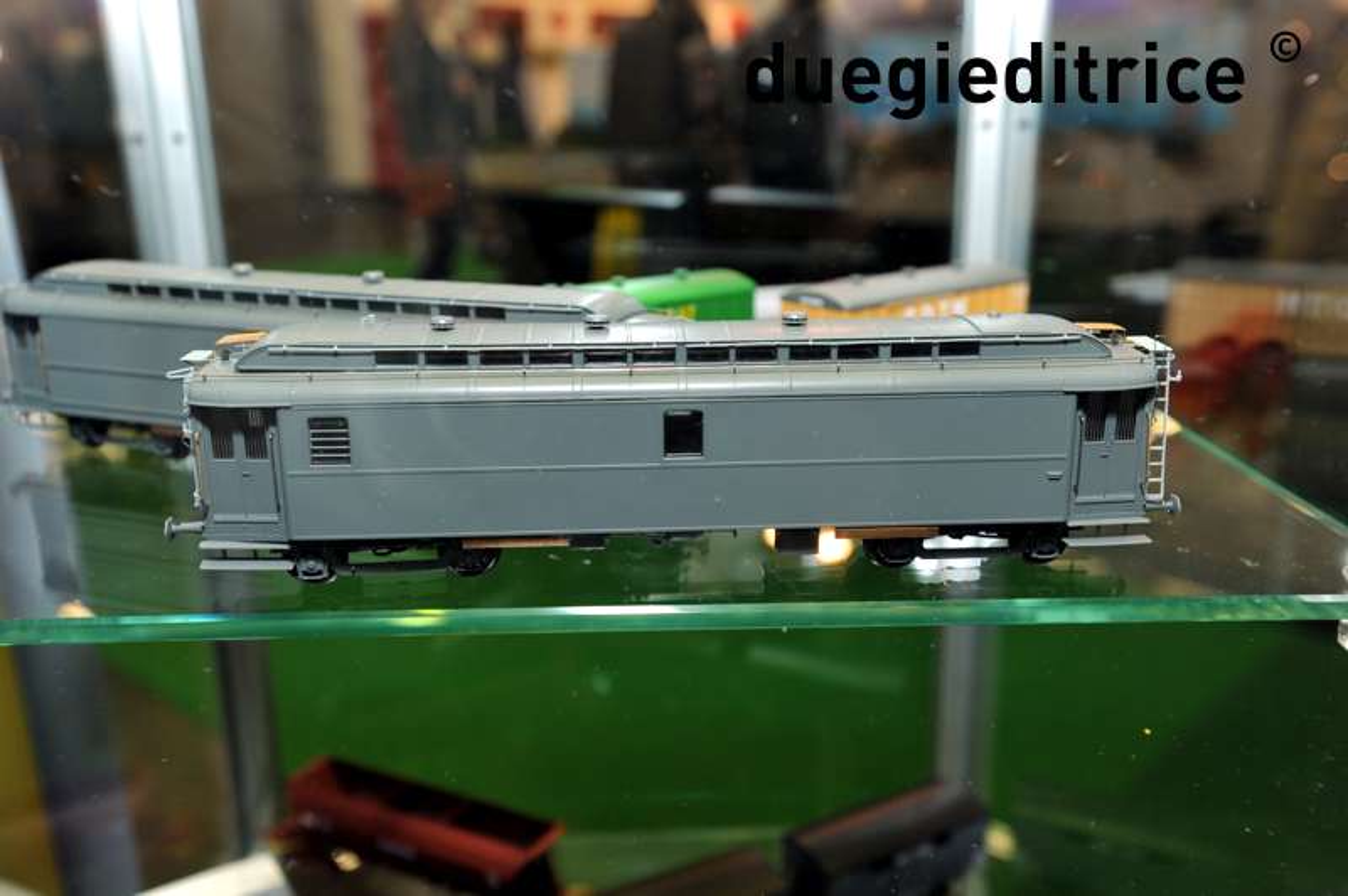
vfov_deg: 37.8
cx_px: 674
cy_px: 448
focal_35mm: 35
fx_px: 1309
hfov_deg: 54.5
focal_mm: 35
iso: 800
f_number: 8
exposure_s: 1/80
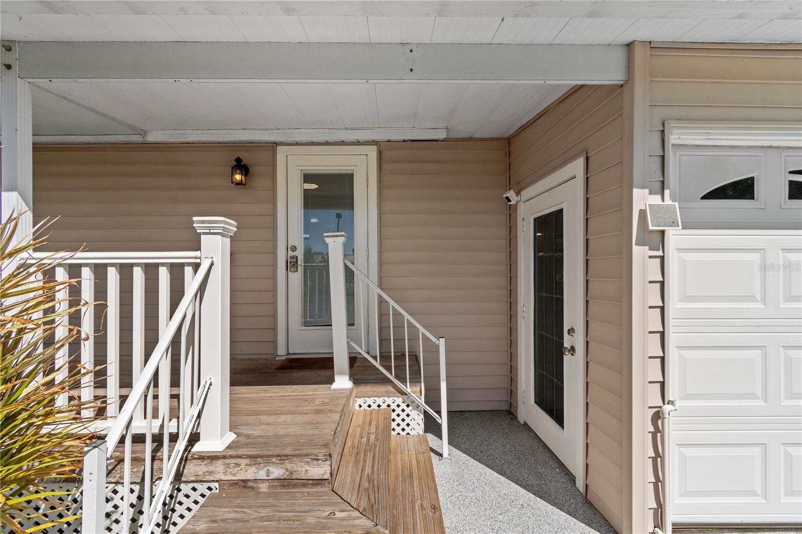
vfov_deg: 77.3
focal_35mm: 15
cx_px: 401
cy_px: 267
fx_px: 334
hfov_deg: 100.4
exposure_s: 1/250
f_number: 7.1
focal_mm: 10
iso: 100
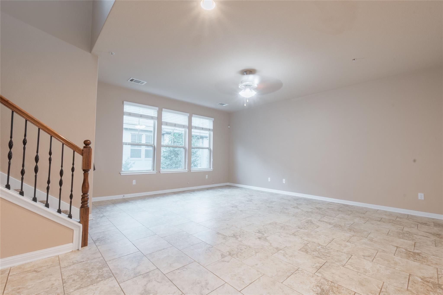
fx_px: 185
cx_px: 222
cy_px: 148
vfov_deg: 77.3
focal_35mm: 15
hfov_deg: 100.4
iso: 100
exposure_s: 1/2
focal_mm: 10
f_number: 16
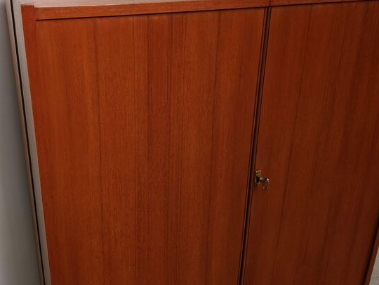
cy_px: 115
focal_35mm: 40
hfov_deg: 46.7
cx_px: 165
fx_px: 438
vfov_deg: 35.8
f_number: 1.8
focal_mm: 5.58
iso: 50
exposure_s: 1/60
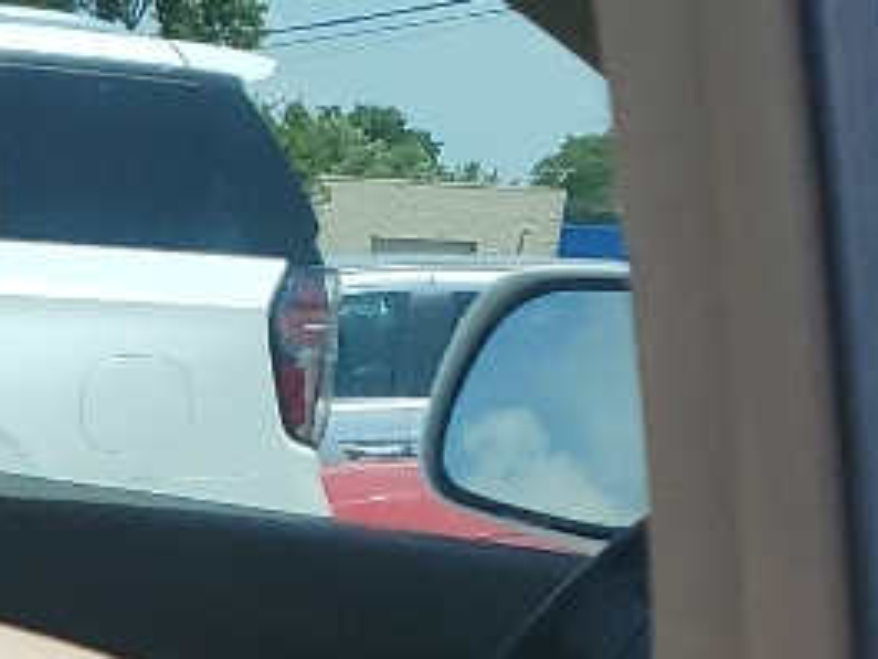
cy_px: 1113
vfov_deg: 9.1
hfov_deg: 10.2
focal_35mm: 157
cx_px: -1491
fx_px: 3984
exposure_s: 1/3333
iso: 50
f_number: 1.5
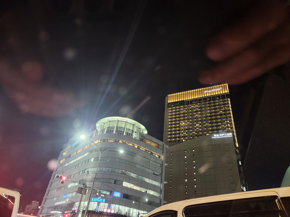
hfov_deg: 73.9
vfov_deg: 58.9
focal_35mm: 23
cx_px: 145
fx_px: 193
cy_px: 108
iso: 640
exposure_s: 1/24
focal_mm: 5.54
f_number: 1.8
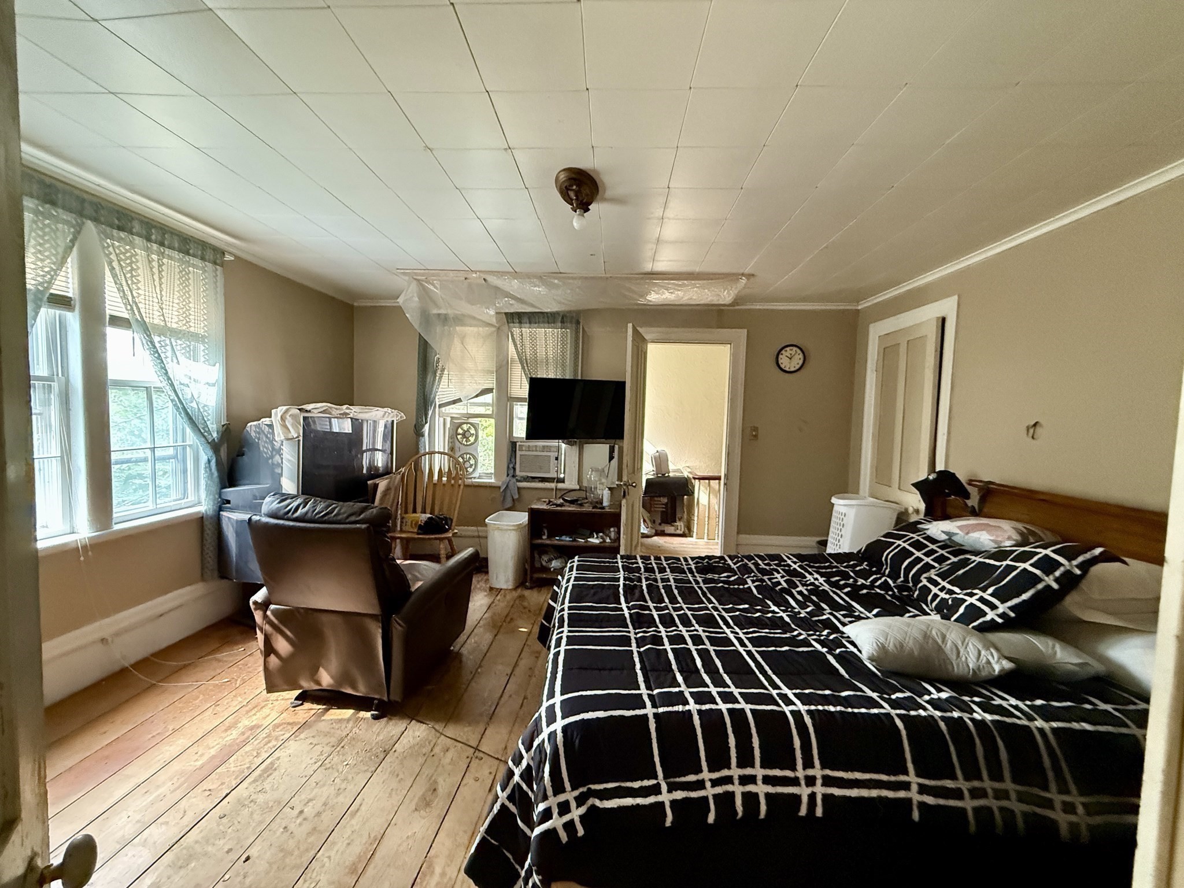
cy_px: 444
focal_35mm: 14
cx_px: 592
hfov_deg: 102.1
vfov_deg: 85.7
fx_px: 479
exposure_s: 1/60
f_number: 2.2
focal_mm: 2.22
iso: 800
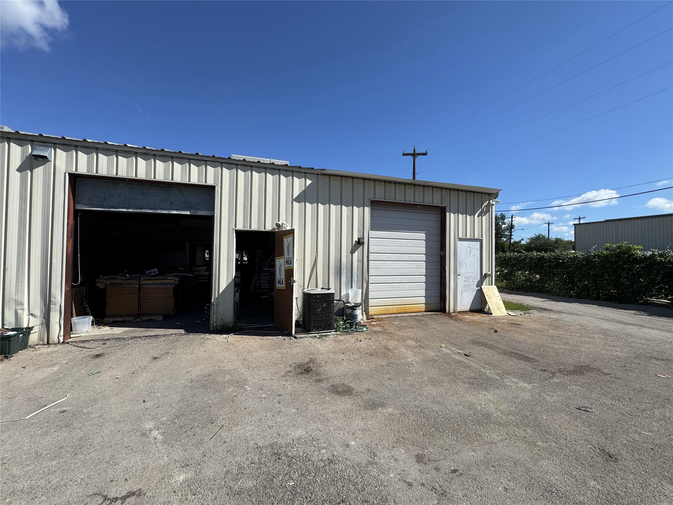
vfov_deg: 85.7
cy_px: 252
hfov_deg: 102.1
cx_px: 336
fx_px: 272
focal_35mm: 14
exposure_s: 1/2415
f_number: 2.2
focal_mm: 2.22
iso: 50
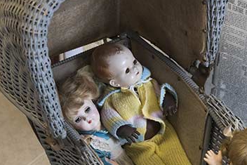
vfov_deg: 14.0
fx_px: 673
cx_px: 215
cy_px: 101
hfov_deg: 20.4
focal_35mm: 98
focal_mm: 46
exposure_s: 1/160
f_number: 5.6
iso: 1000
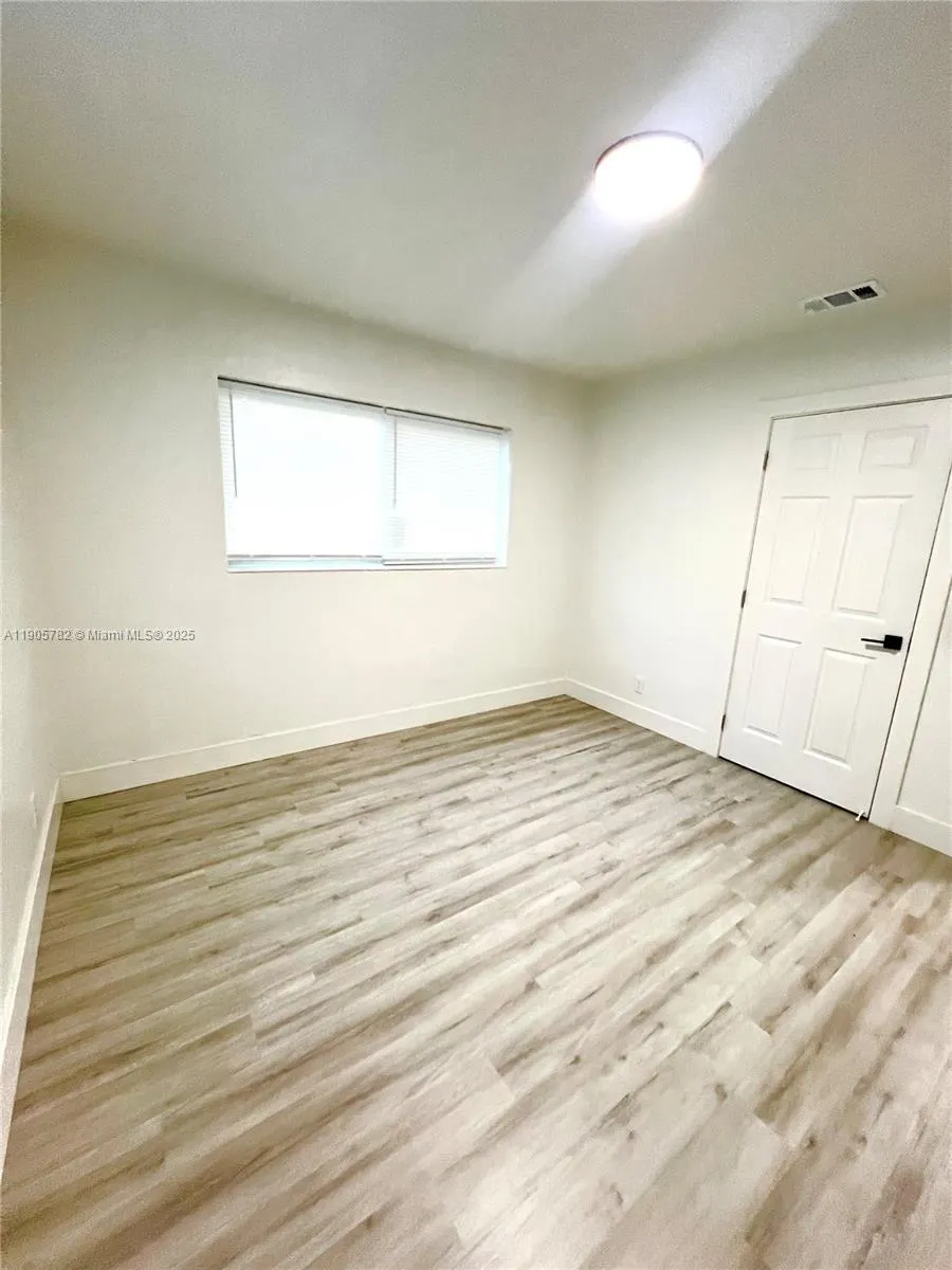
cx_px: 476
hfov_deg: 89.9
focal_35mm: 13
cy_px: 635
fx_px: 477
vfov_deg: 106.2
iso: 200
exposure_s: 1/120
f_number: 1.8
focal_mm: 1.57
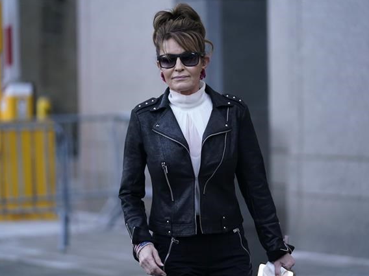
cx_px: 195
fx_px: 1759
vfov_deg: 9.0
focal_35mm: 165
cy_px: 137
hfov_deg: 12.0
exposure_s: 1/750
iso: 3200
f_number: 2.8
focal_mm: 150
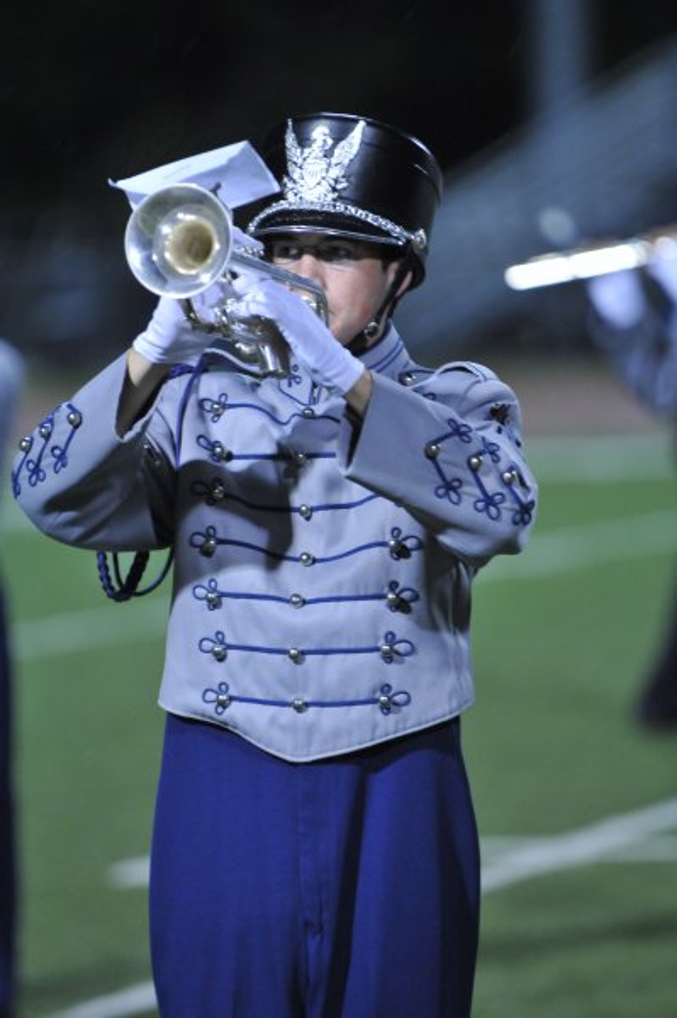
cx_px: 338
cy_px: 509
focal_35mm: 285
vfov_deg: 7.2
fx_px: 8053
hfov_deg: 4.8
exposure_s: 1/160
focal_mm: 190
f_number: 2.8
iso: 1600
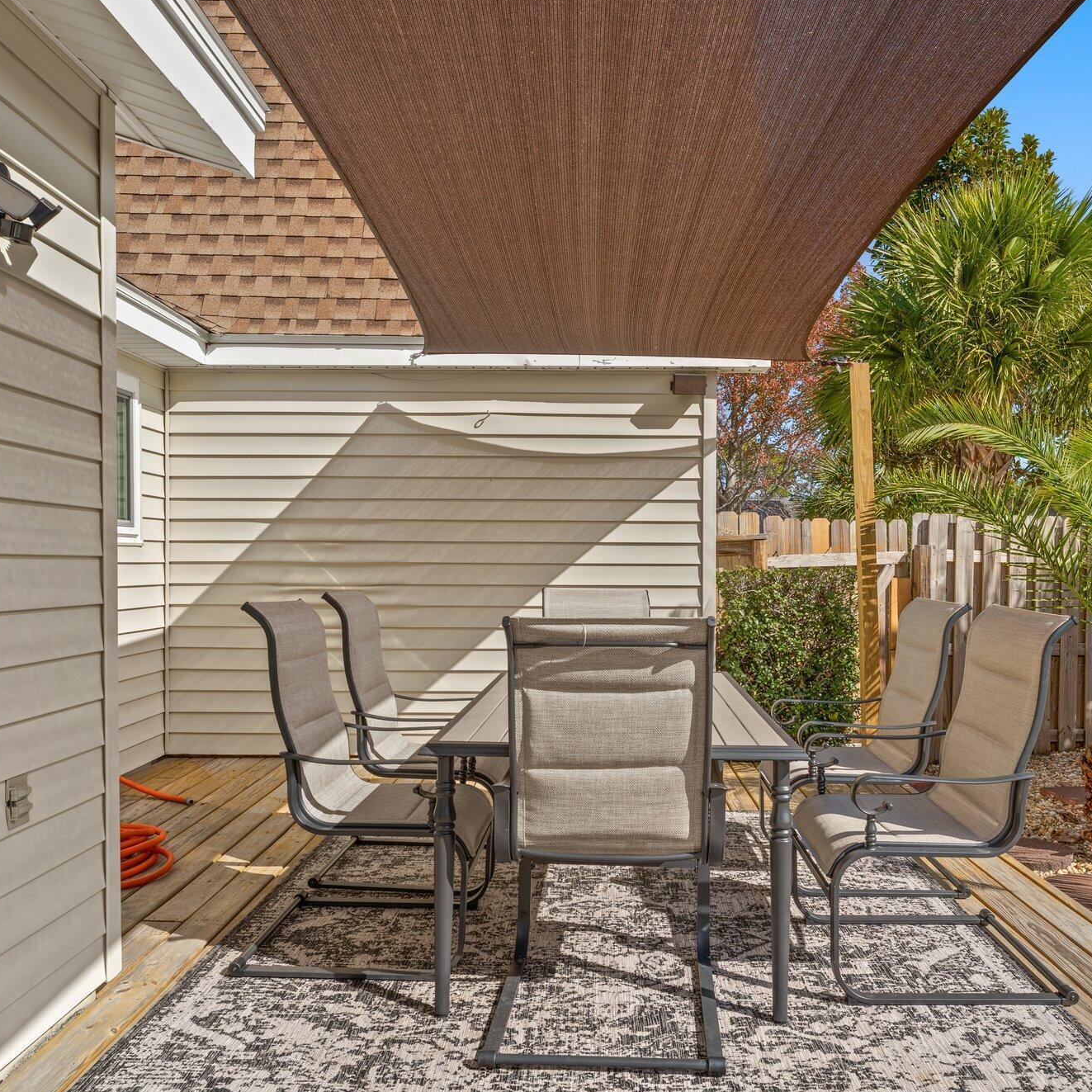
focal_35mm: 25
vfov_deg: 62.9
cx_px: 609
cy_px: 551
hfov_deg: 62.7
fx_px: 892
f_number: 10
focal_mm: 19
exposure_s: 1/100
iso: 100
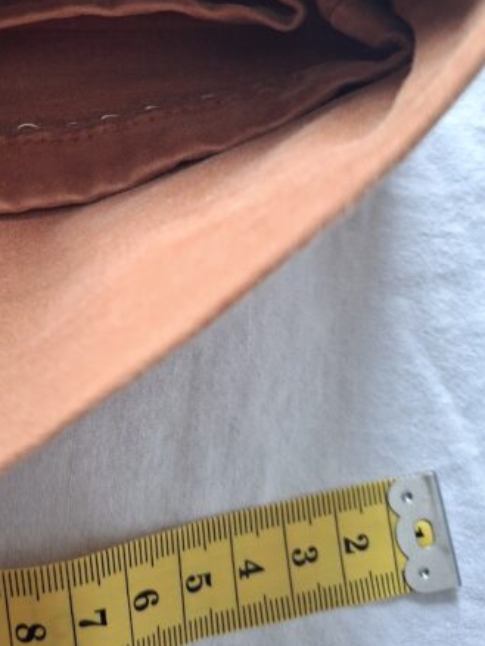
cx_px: 59
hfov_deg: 32.8
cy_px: 146
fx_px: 784
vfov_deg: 43.1
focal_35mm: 42
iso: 250
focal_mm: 5.54
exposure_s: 1/50
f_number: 1.8
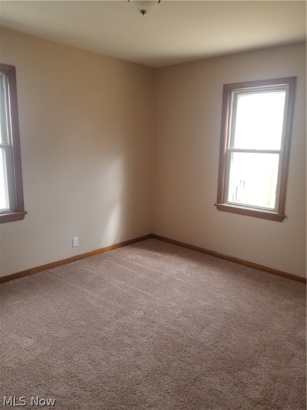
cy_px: 205
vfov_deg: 67.3
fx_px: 307
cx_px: 154
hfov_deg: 53.1
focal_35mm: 26
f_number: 1.7
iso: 125
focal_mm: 4.25
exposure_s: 1/60
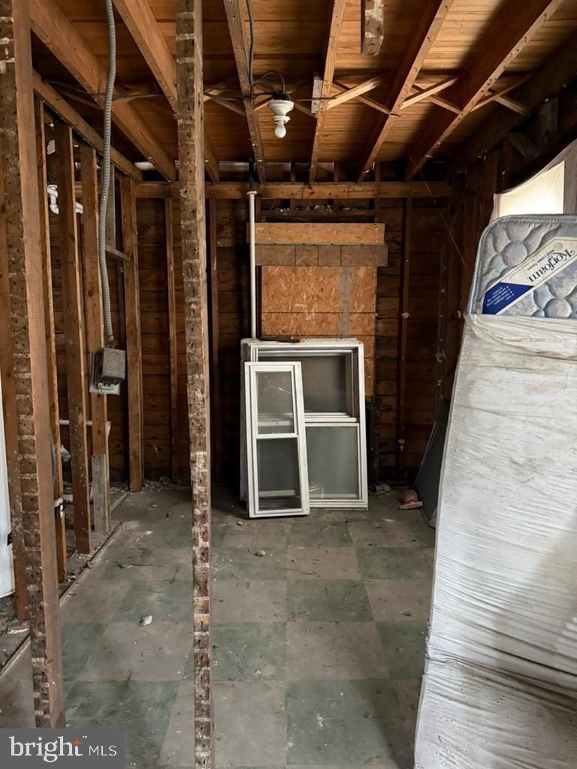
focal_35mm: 24
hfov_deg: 56.8
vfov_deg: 71.6
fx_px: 533
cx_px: 288
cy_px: 384
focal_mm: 6.76
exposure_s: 1/33
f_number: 1.78
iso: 1000
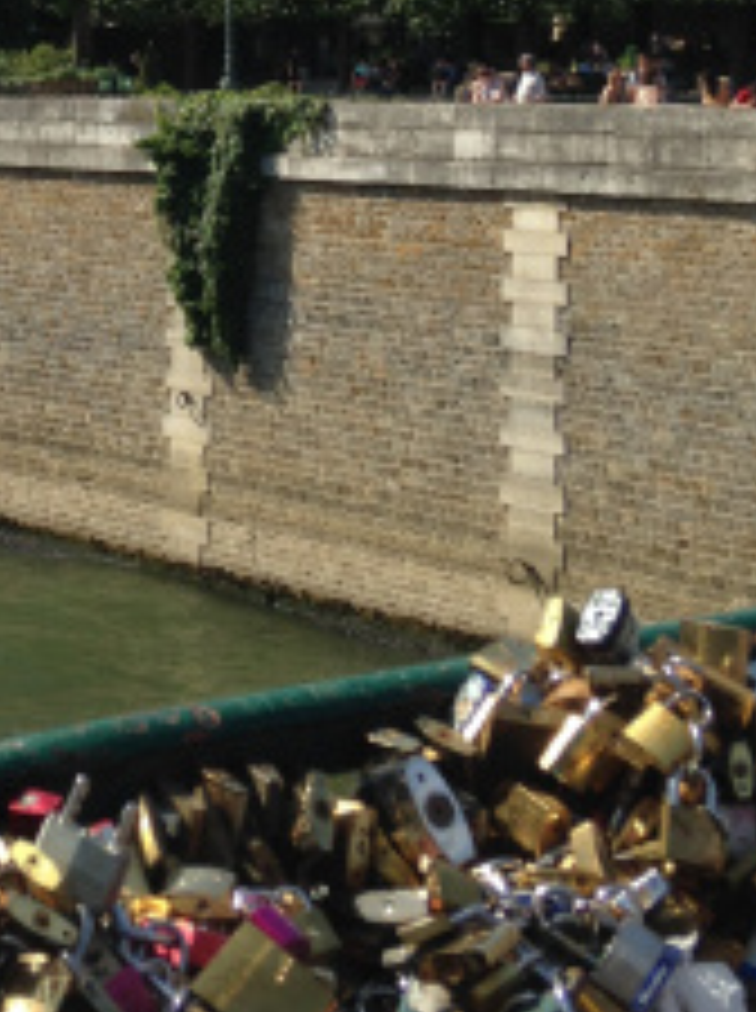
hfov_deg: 14.8
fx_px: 2862
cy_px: 7
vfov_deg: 19.5
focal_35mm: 98
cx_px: -32
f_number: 2.4
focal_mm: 4.12
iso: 50
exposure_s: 1/1355
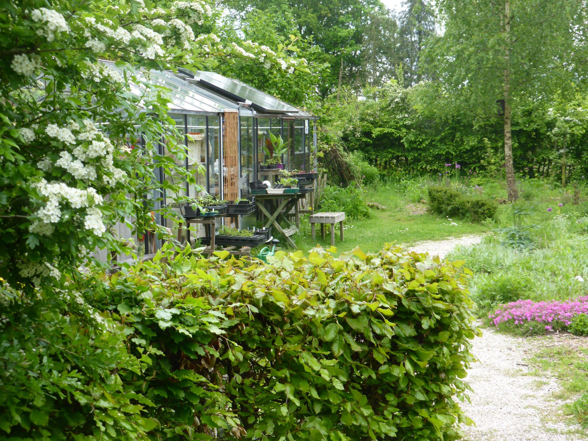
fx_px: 1036
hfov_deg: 31.7
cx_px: 294
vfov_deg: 24.0
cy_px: 220
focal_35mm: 61
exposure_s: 1/80
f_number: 4.7
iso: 100
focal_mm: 10.3
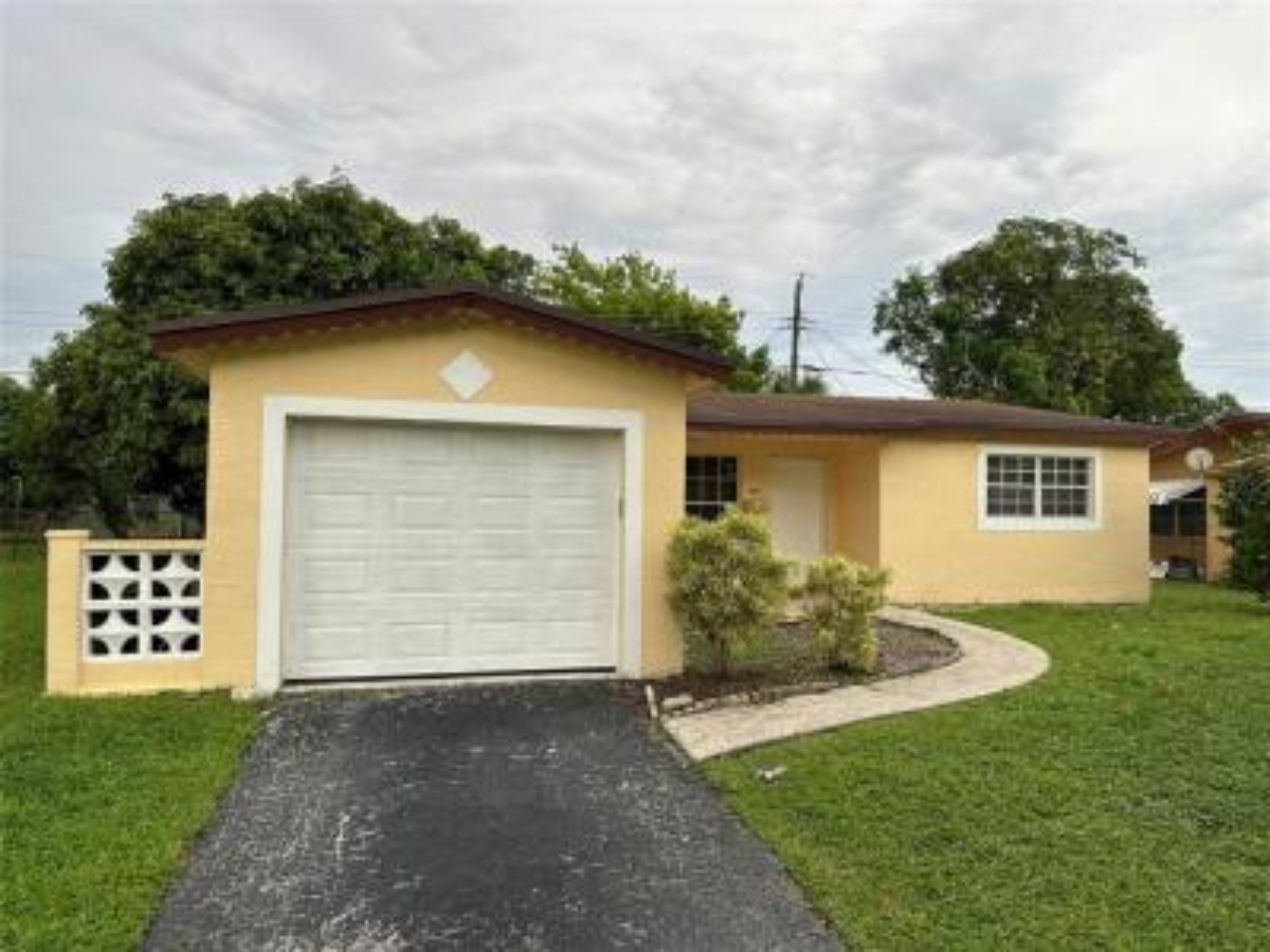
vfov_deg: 56.8
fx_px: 881
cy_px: 476
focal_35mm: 24
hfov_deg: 71.6
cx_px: 635
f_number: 1.78
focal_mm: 6.86
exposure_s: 1/356
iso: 80
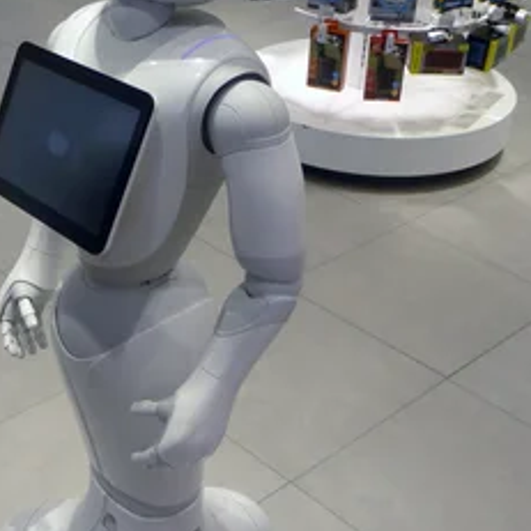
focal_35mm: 57
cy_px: 306
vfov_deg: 30.0
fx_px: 989
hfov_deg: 29.7
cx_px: 149
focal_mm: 5.4
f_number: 3.6
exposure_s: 1/80
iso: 100
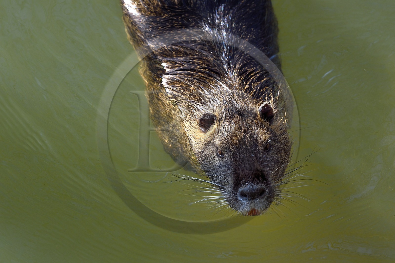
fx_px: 2194
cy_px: 132
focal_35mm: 200
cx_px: 198
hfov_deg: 10.3
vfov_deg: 6.9
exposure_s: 1/320
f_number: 6.3
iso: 200
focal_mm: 200
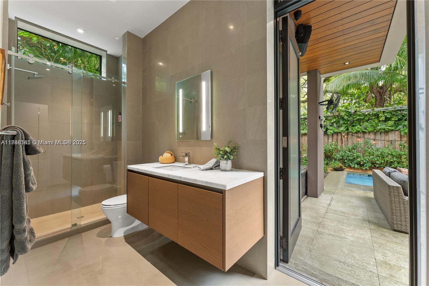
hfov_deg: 104.3
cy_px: 143
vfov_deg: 81.2
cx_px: 214
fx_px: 167
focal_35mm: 14
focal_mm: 14
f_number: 11
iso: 100
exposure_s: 5
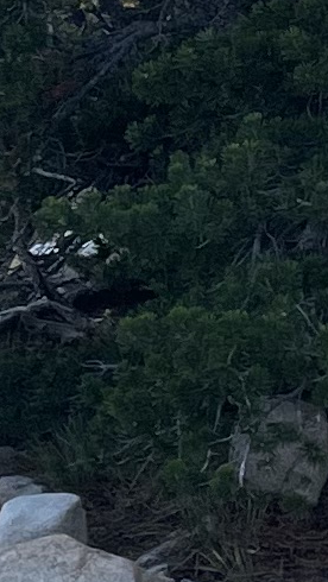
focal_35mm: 233
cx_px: 94
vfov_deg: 9.0
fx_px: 3599
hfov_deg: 5.2
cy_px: -317
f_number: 1.6
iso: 32
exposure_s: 1/861
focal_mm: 4.2
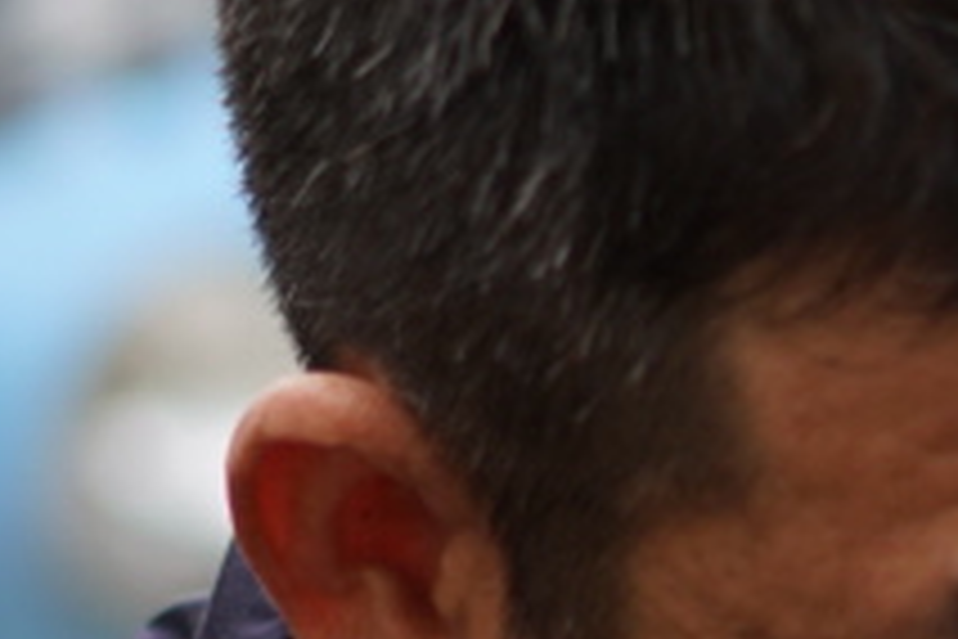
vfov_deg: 3.3
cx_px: 2186
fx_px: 11096
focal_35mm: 417
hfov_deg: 4.8
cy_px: 842
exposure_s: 1/1000
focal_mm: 55
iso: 100
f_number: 2
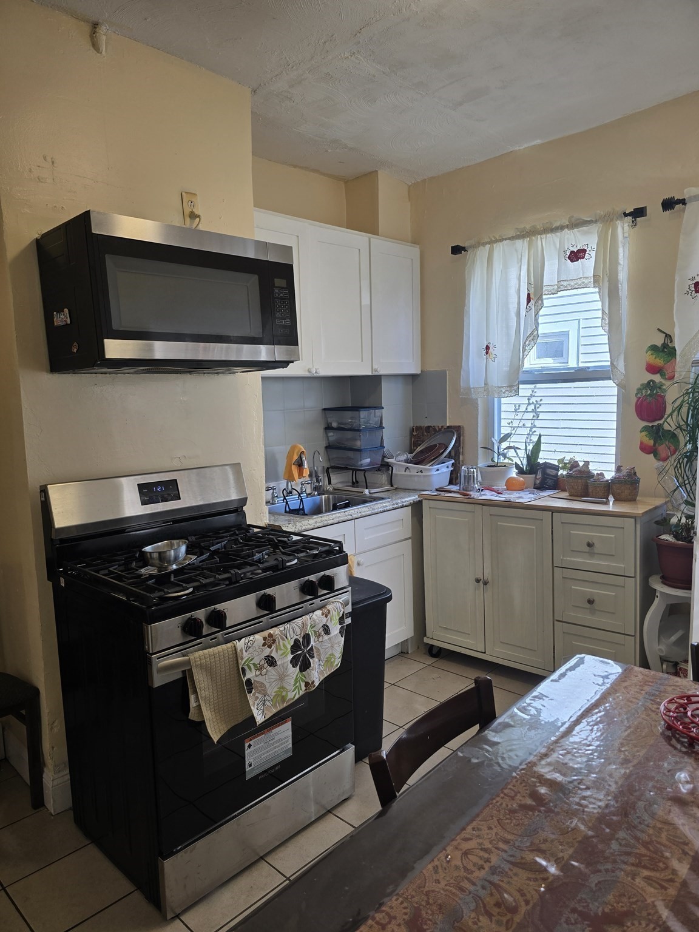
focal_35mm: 23
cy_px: 466
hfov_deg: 58.9
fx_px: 619
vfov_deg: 73.9
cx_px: 350
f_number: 1.7
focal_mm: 6.3
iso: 50
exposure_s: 1/120
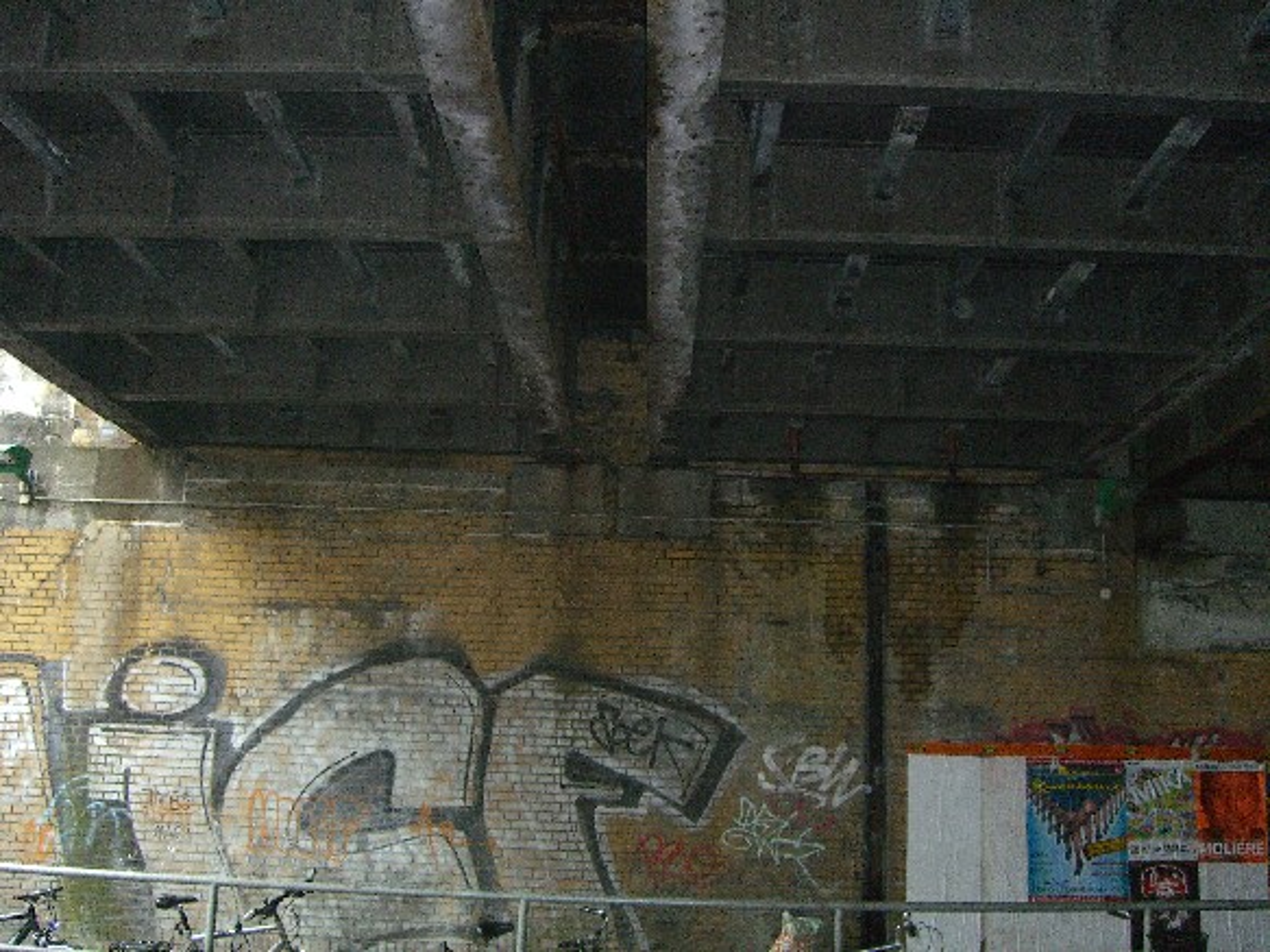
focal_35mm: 38
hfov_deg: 49.0
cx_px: 635
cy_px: 476
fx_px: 1394
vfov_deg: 37.7
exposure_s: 1/60
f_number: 2.8
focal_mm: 7.9
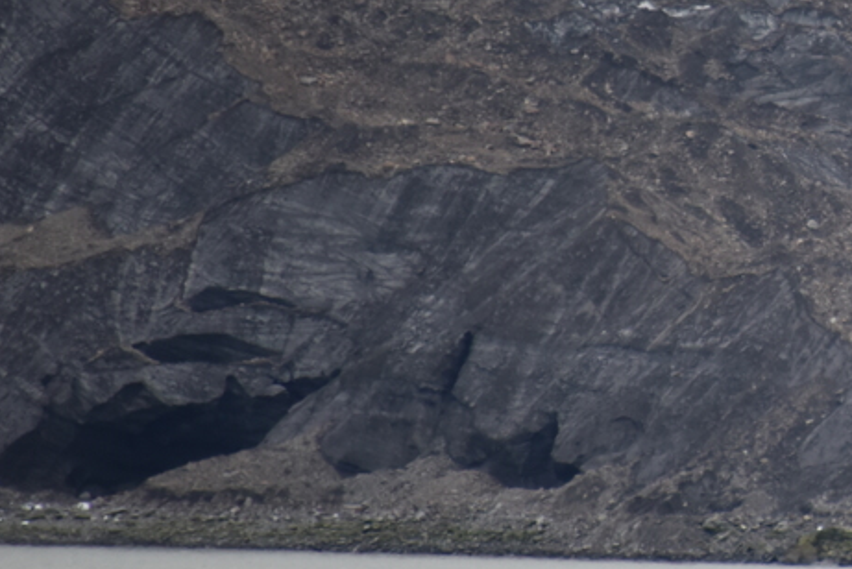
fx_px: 19726
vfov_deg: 1.7
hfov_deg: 2.5
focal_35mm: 833
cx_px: 1142
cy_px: 76
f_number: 5.6
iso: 720
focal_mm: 300
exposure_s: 1/640
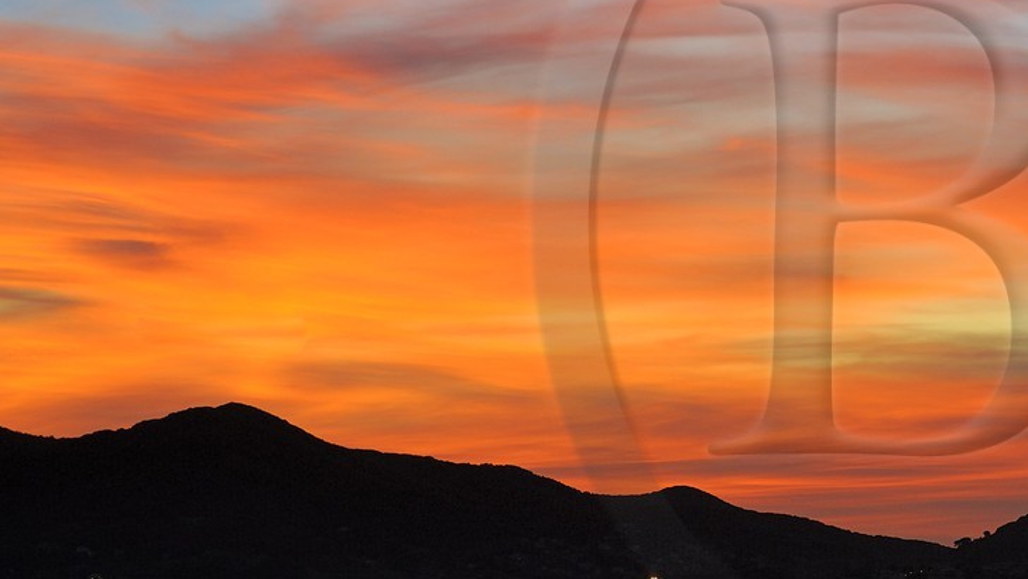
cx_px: 1107
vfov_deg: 7.5
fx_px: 4390
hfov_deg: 13.1
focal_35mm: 161
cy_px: 225
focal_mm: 70
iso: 400
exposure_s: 1/60
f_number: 5
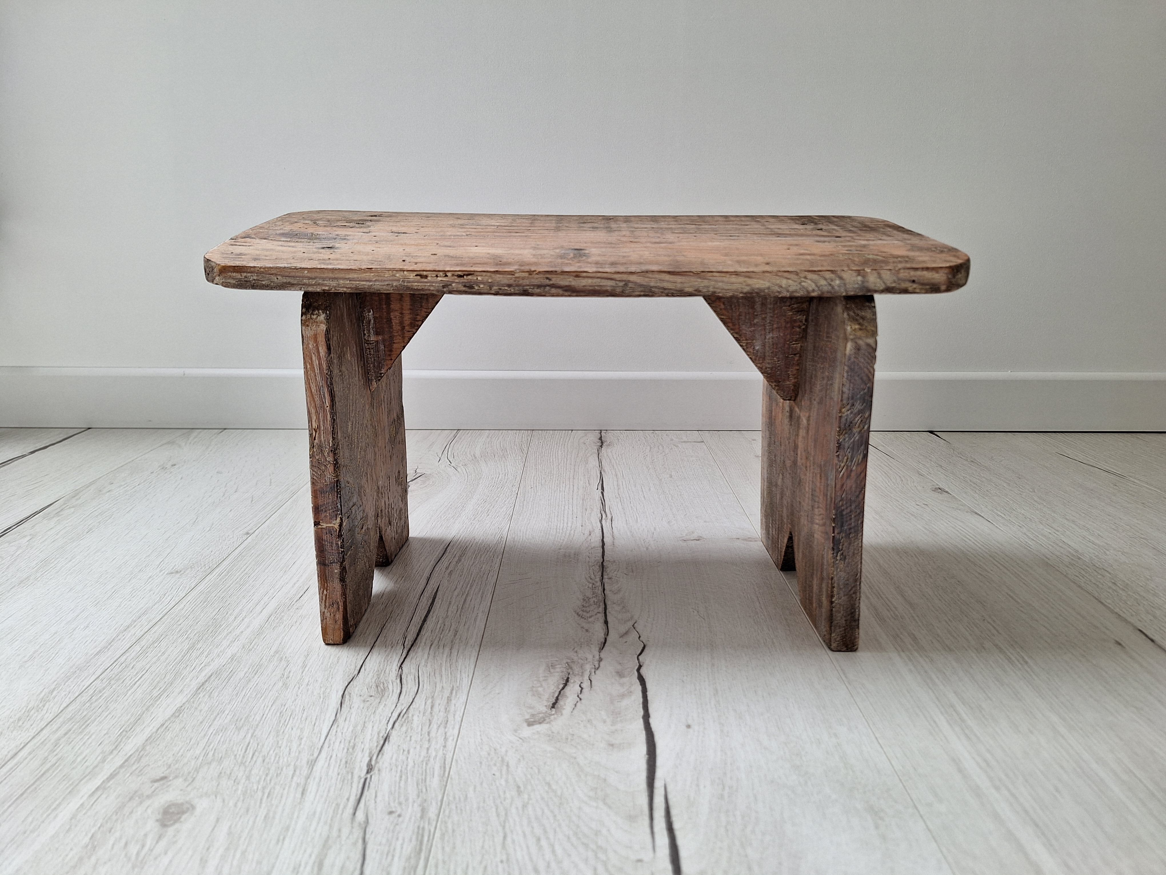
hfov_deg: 73.9
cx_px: 583
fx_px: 775
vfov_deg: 58.9
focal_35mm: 23
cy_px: 438
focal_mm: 5.54
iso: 50
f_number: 1.8
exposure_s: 1/50
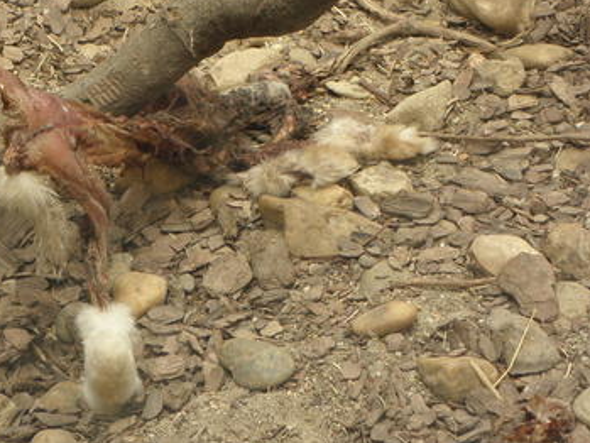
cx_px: 61
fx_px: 2779
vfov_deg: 9.1
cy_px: 112
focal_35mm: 163
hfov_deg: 12.0
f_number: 4.1
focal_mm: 15.97
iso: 80
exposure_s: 1/100
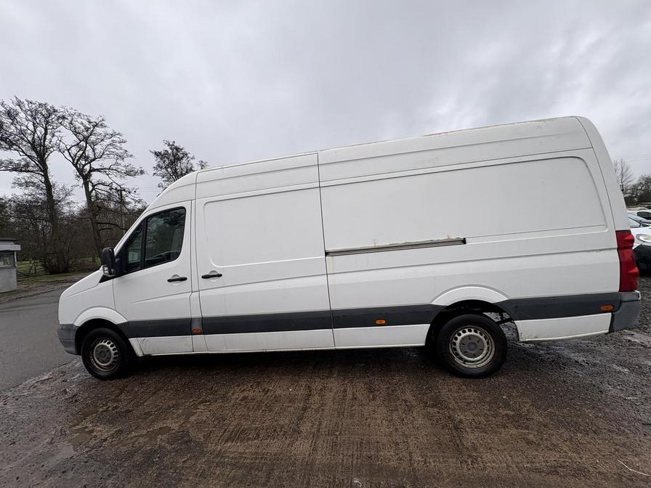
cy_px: 244
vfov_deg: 85.7
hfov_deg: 102.1
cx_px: 326
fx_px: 263
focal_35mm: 14
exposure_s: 1/313
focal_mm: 2.22
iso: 40
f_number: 2.2
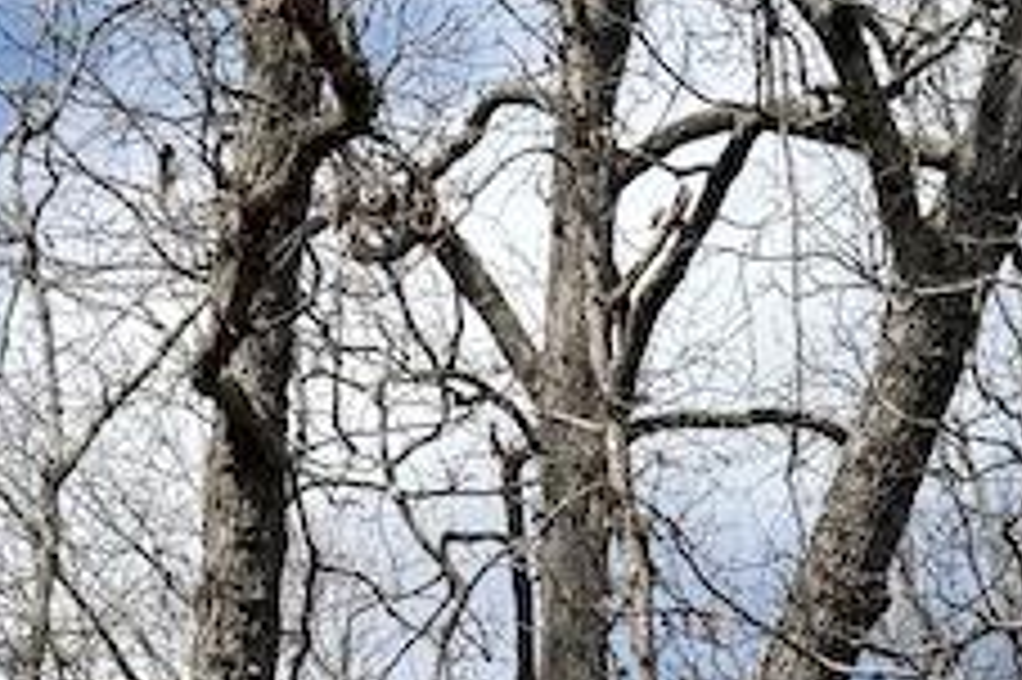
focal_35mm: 110
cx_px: 846
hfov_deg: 18.4
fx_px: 3120
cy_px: 1482
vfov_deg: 11.0
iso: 80
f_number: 1.78
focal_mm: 6.76
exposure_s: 1/3953
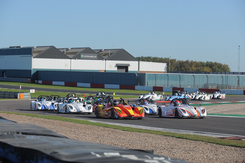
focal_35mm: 112
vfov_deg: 12.2
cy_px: 82
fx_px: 762
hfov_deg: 18.3
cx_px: 122
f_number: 7.1
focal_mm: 112
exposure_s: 1/1250
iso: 250
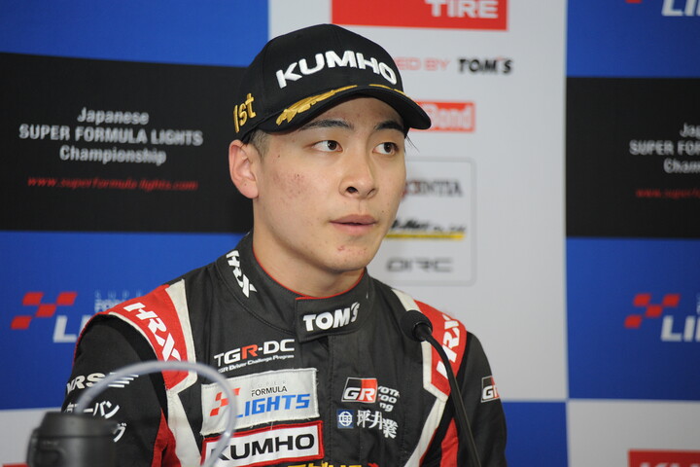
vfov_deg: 8.1
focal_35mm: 170
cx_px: 350
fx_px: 3305
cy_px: 234
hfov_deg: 12.1
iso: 1600
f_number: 5.6
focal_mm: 170
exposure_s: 1/250
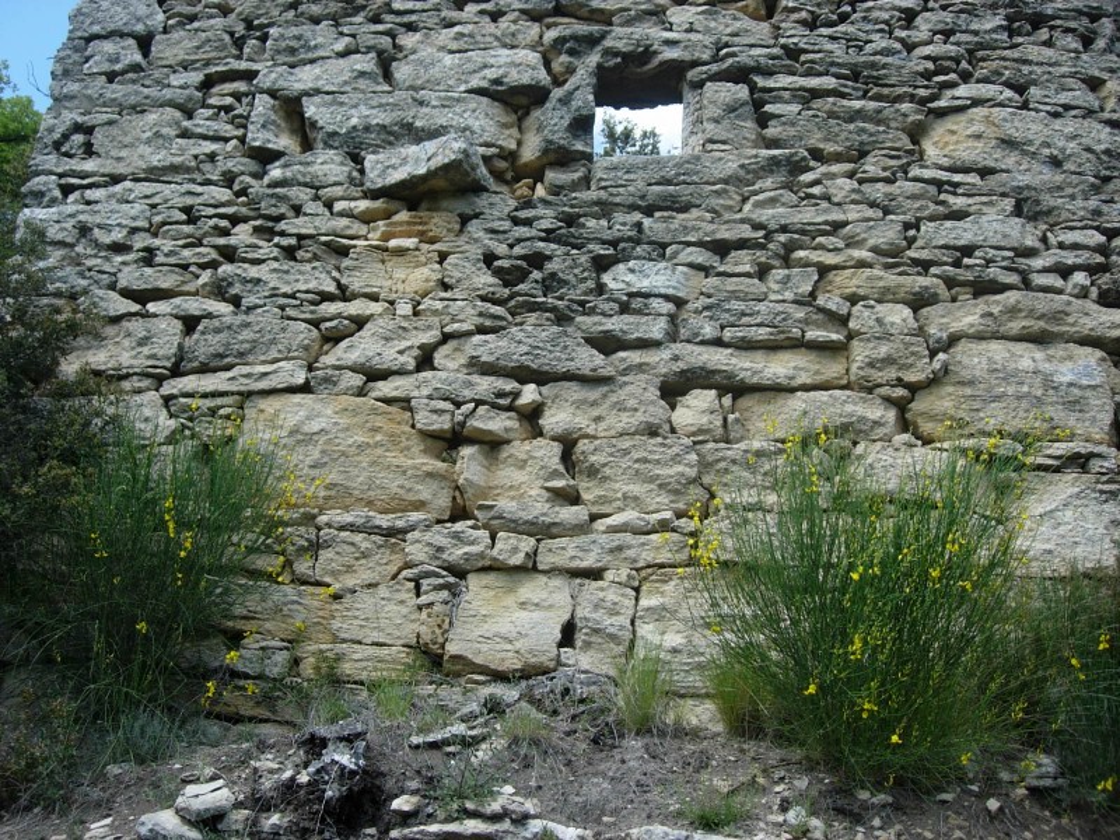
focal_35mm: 38
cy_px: 420
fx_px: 1229
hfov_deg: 49.0
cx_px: 560
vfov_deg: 37.7
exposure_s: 1/627
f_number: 2.8
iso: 64
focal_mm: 7.8
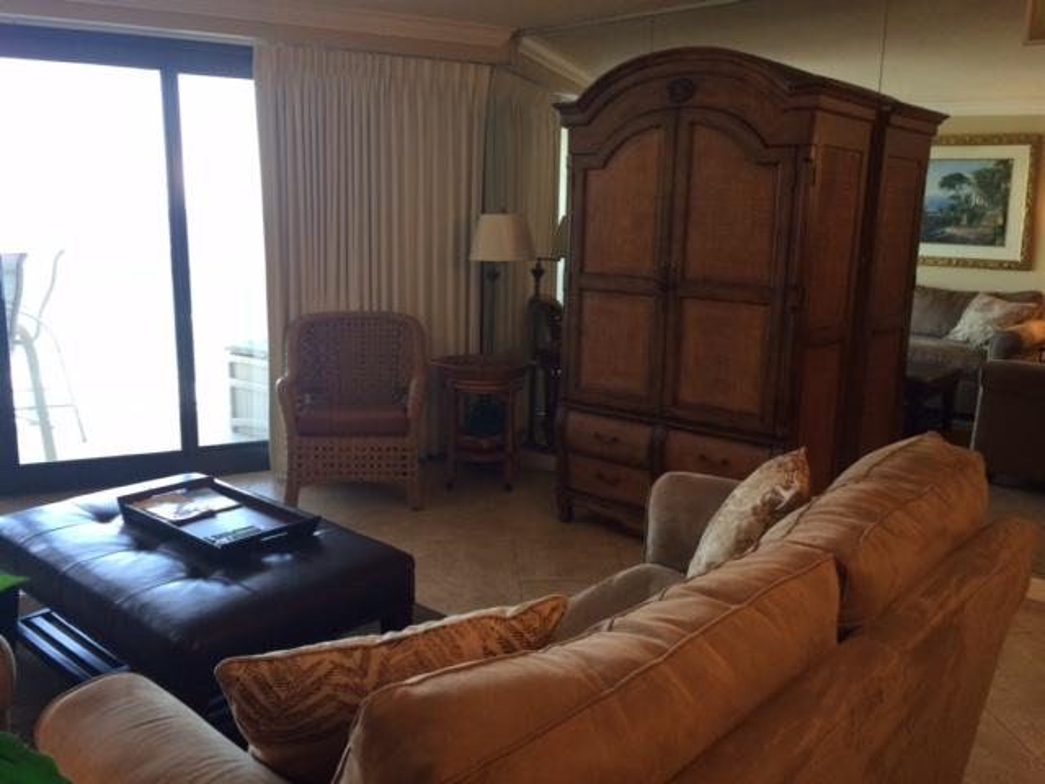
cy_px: 392
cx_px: 522
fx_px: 875
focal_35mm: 29
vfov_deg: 48.2
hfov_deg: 61.7
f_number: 2.2
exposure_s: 1/30
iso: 80
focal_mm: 4.15
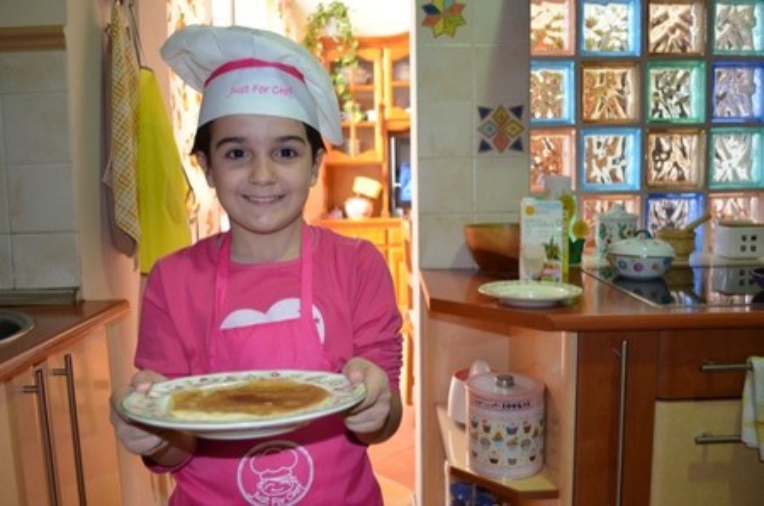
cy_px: 253
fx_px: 635
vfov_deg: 43.4
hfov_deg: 62.0
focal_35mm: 30
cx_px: 382
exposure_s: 1/60
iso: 1250
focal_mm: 20
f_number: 3.8
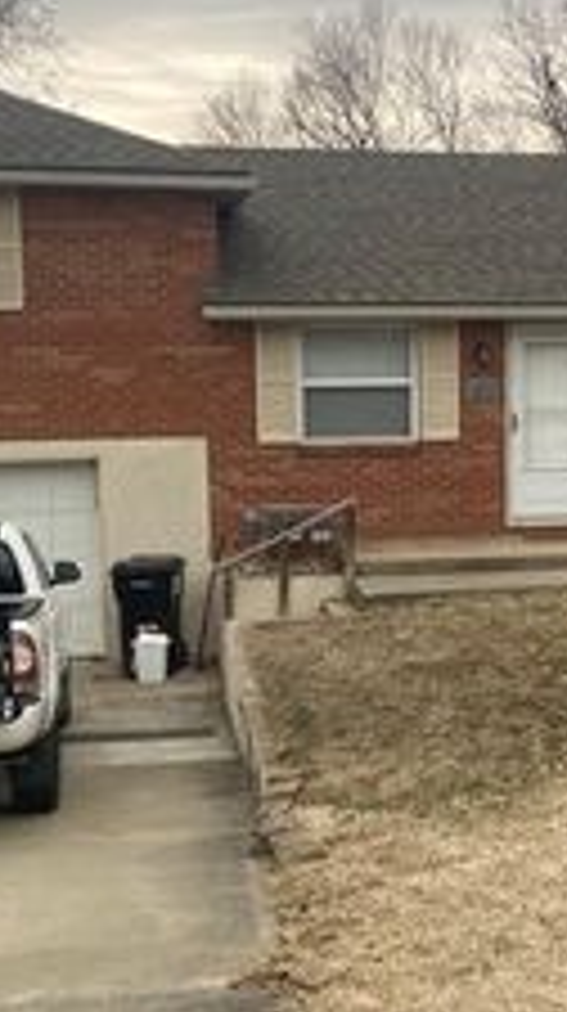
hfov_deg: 18.8
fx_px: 1690
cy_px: 537
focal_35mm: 63
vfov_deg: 33.3
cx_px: 500
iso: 40
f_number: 1.8
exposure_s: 1/122
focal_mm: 4.25
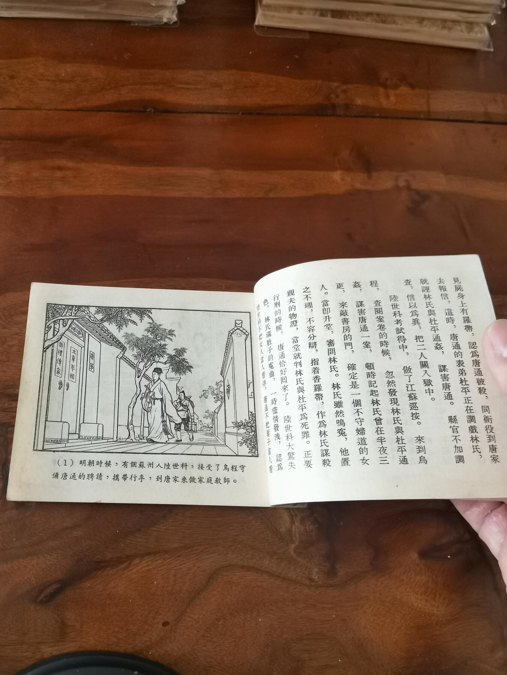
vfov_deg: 65.3
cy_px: 338
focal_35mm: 27
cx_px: 254
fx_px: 527
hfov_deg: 51.4
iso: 250
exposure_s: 1/33.3
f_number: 2.2
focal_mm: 2.26
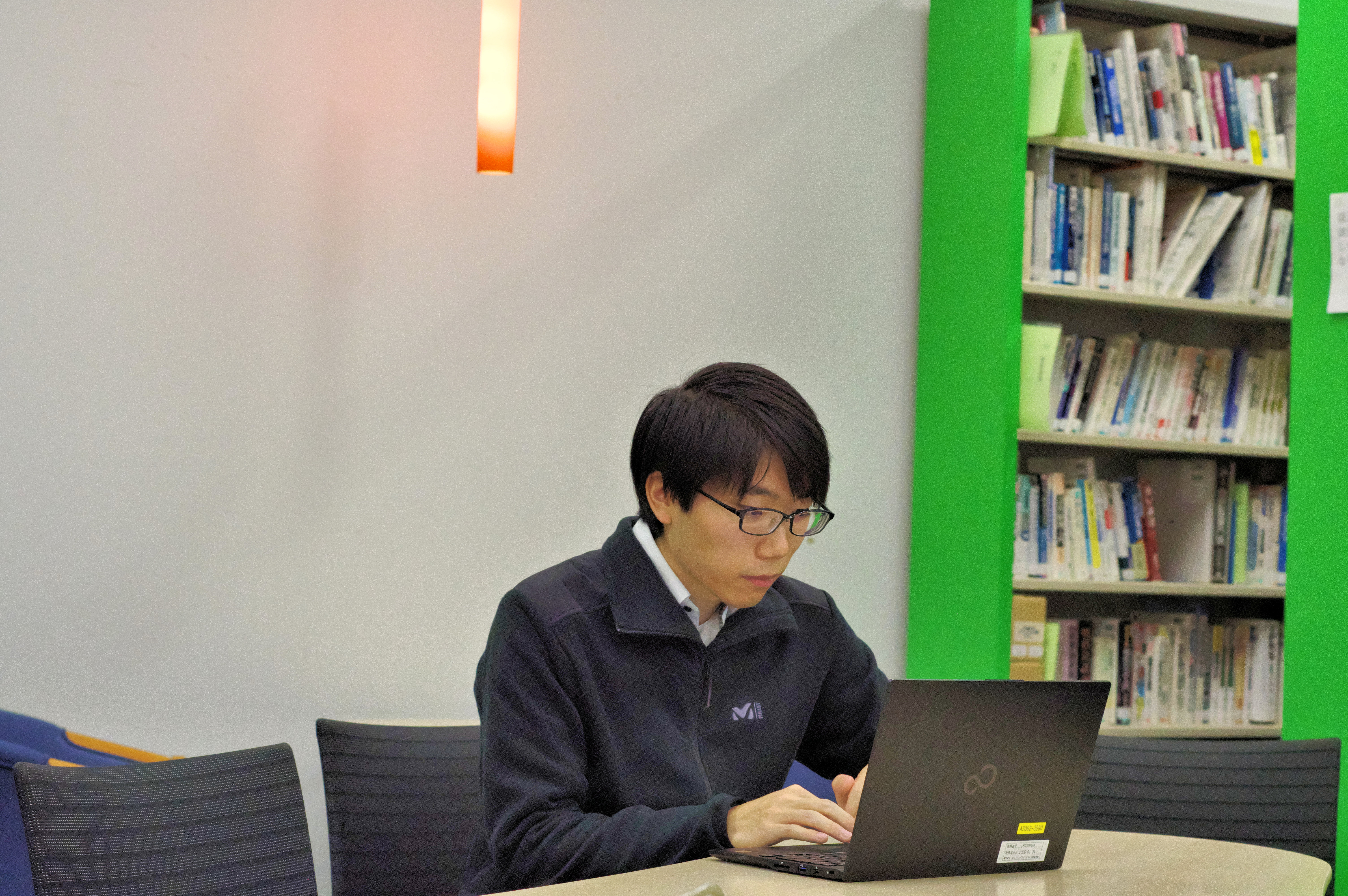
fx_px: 2806
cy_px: 448
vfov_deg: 18.1
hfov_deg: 27.0
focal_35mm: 75
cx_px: 674
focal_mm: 50
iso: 6400
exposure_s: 1/400
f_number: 5.6
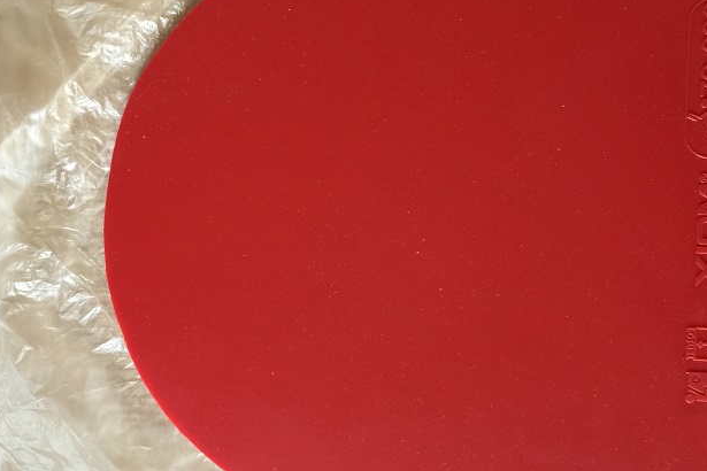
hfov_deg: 48.4
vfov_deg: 33.4
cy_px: 217
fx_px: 785
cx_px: 371
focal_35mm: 40
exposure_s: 1/15
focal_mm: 4.15
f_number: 2.2
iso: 40
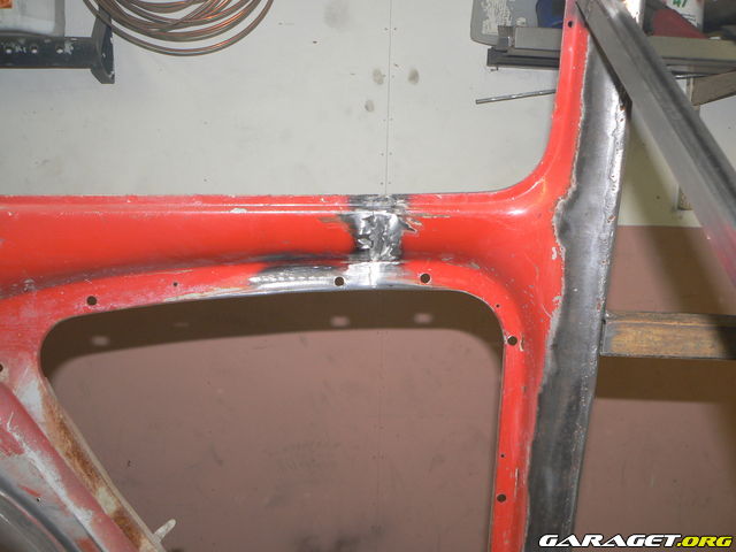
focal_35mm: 36
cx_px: 368
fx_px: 765
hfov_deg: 51.4
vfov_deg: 39.7
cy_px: 276
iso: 100
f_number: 2.8
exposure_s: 1/30
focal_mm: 6
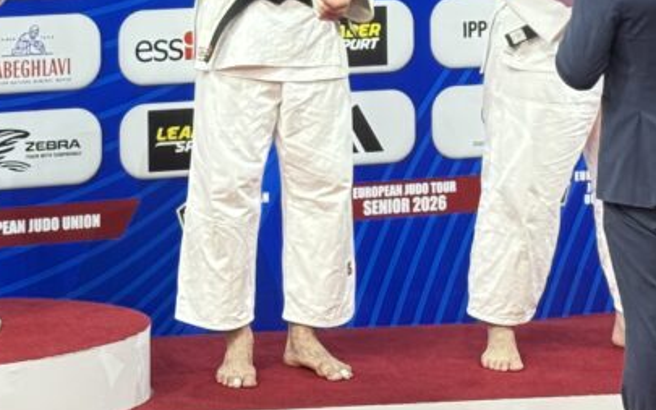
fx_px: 2878
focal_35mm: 161
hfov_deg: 13.0
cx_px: 287
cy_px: -279
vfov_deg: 7.9
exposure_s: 1/120
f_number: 1.78
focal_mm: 6.76
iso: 100
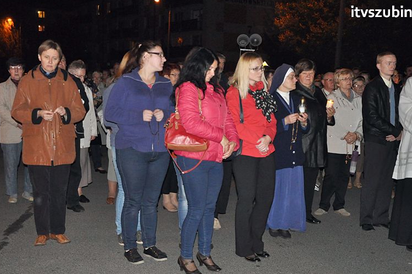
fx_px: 583
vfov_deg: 26.4
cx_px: 208
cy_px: 149
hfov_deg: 38.9
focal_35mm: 51
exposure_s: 1/60
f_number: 5
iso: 2000
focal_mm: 30
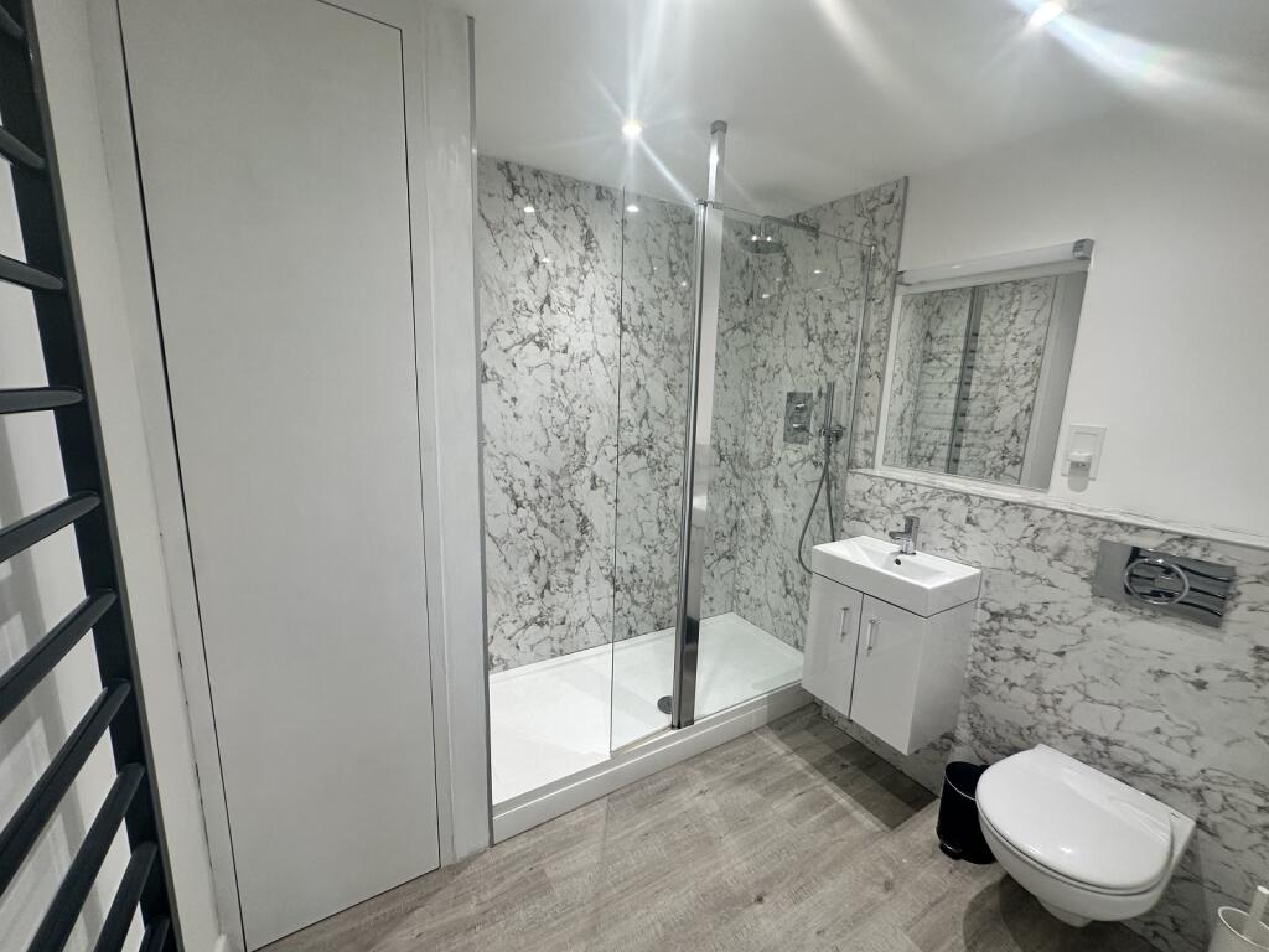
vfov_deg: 85.7
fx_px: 513
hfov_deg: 102.1
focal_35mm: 14
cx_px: 634
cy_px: 476
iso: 160
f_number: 2.2
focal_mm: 2.22
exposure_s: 1/100
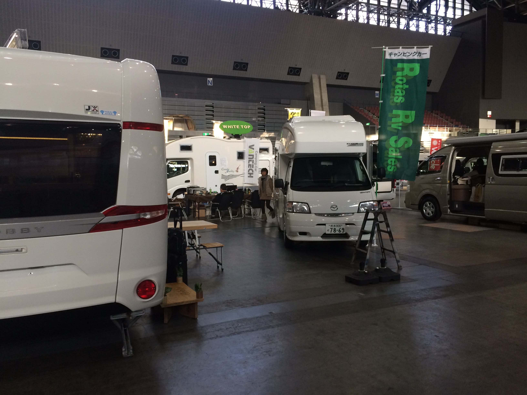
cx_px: 264
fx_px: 442
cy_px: 198
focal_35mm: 29
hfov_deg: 61.7
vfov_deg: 48.2
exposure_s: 1/30
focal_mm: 4.15
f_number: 2.2
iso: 64
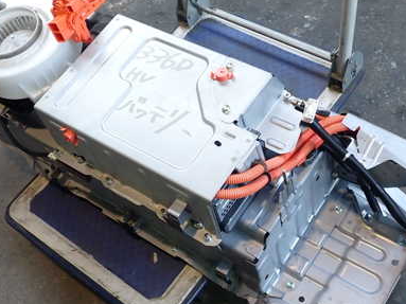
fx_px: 551
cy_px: 182
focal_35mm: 47
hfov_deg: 40.4
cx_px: 192
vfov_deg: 30.8
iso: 200
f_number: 2.3
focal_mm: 5.4
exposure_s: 1/80
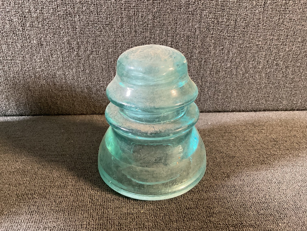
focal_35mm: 29
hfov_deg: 61.7
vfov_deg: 48.2
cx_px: 154
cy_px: 116
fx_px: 257
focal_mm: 3
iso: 250
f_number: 1.8
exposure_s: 1/40
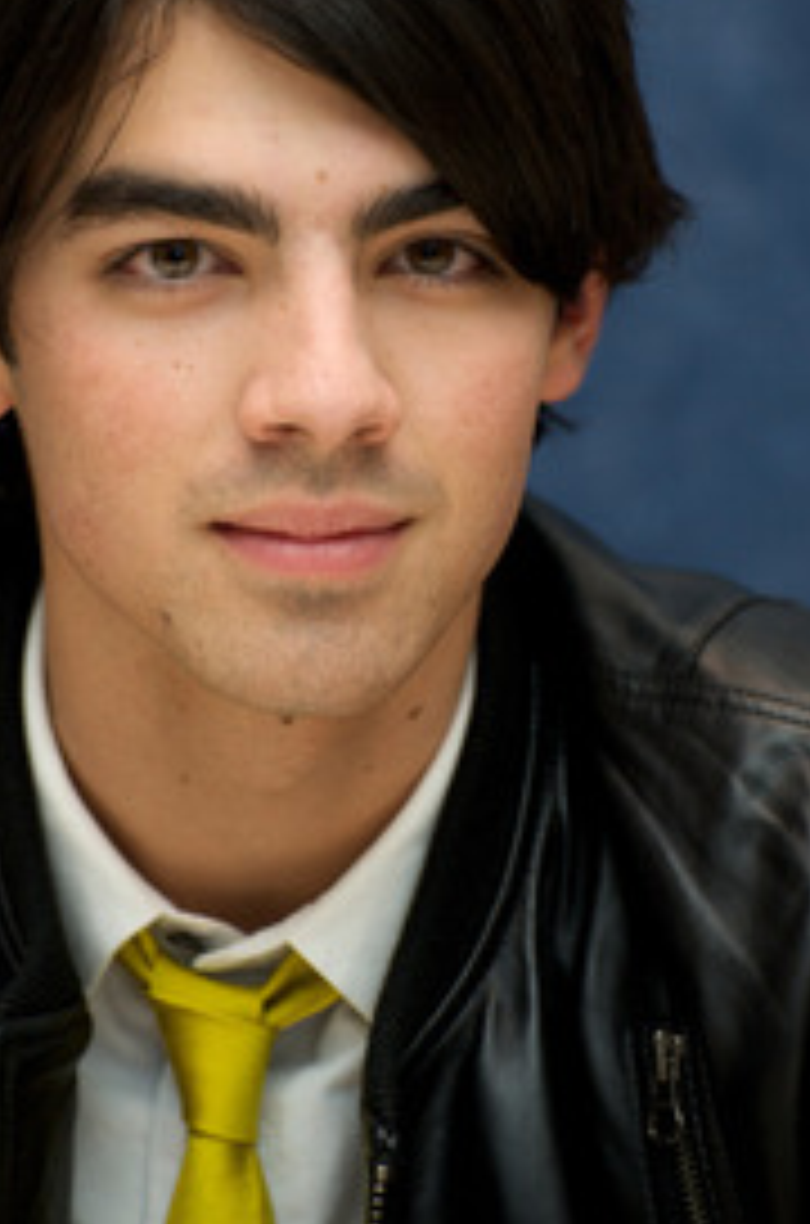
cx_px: 407
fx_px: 7225
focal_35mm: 213
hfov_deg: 6.4
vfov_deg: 9.7
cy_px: 472
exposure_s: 1/60
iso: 640
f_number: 5
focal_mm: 145
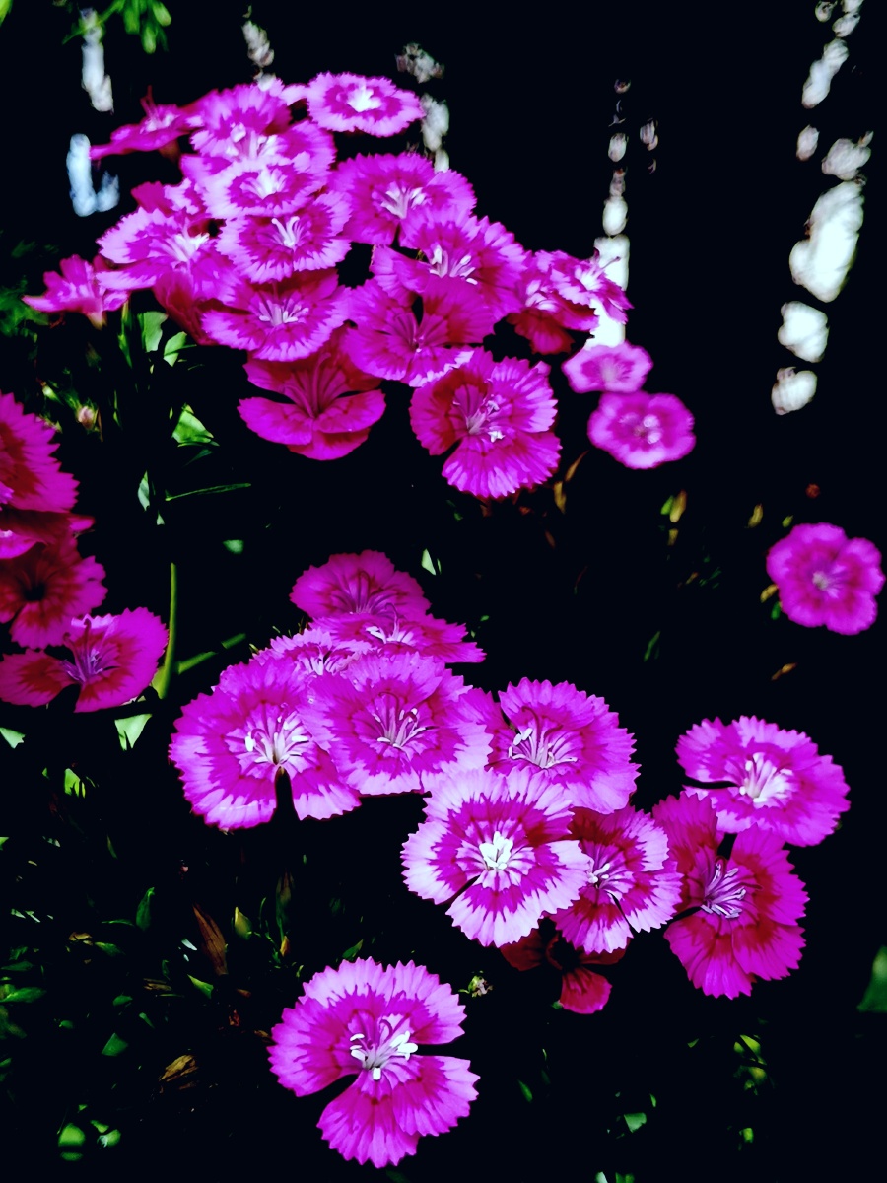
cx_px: 444
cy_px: 592
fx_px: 1982
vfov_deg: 33.2
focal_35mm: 58
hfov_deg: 25.2
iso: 50
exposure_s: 1/481
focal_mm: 4.75
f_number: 1.8
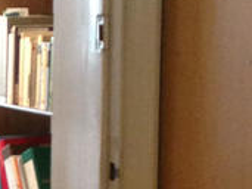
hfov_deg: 7.8
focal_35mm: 247
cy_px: 167
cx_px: -159
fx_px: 1797
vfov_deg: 6.0
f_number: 2.4
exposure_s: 1/20
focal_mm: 4.13
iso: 125
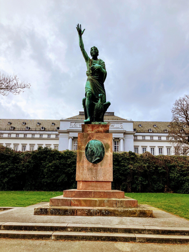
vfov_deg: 63.4
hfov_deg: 49.7
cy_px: 126
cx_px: 94
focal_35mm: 28
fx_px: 204
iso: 20
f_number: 1.8
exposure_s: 1/1869
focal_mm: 3.99
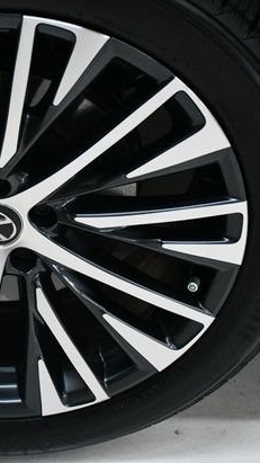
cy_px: 233
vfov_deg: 22.9
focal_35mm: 93
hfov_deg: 12.8
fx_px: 1141
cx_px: -6
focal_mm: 38
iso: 2200
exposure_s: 1/125
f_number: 4.2
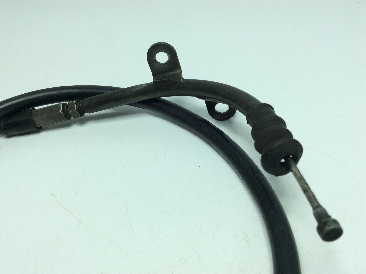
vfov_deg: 44.1
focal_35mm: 32
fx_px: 338
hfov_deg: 56.9
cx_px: 183
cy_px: 137
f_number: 2.4
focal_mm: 3.3
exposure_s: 1/525
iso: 32
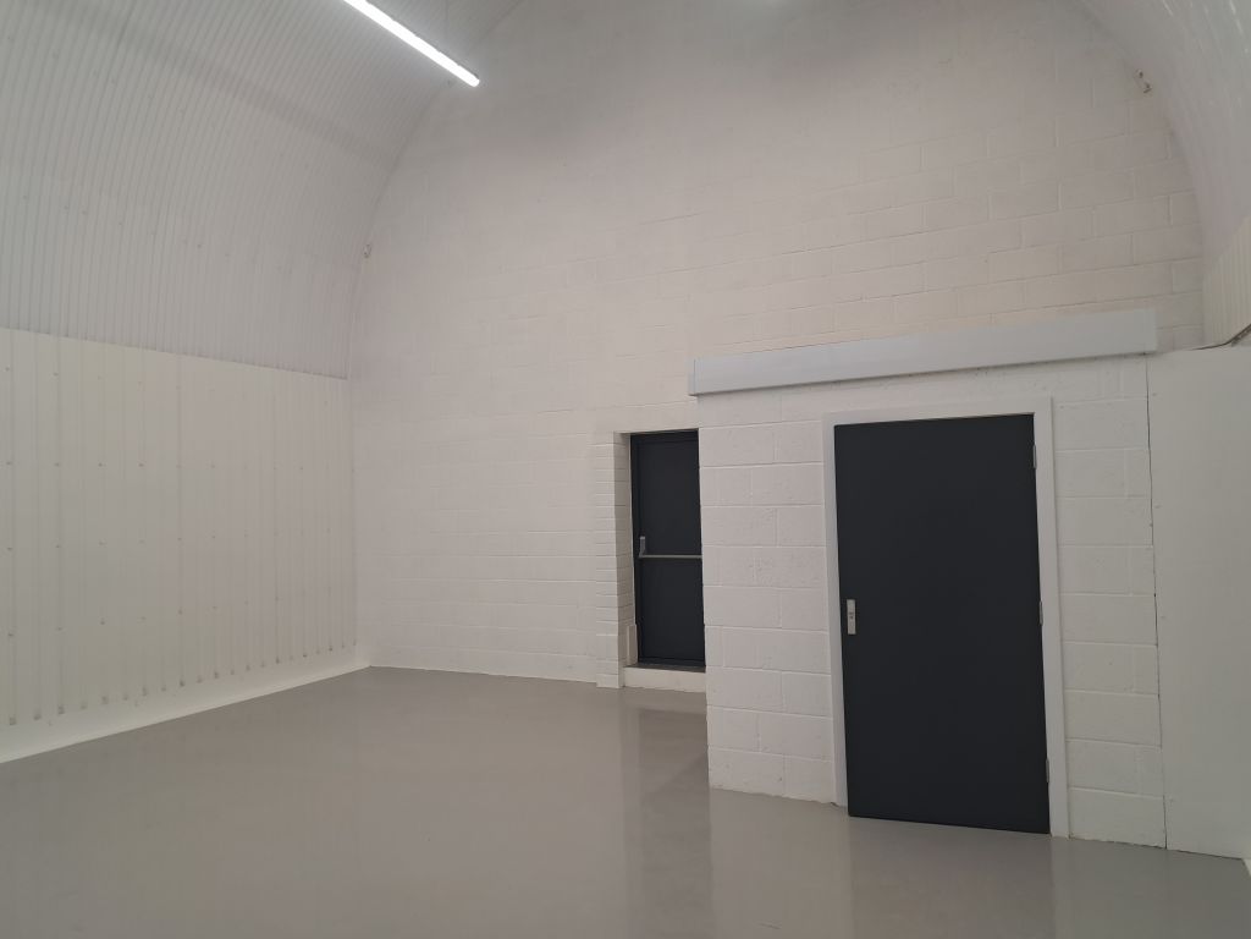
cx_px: 626
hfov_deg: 71.6
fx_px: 867
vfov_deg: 56.8
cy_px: 470
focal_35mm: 24
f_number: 1.8
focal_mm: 5.23
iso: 50
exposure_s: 1/50
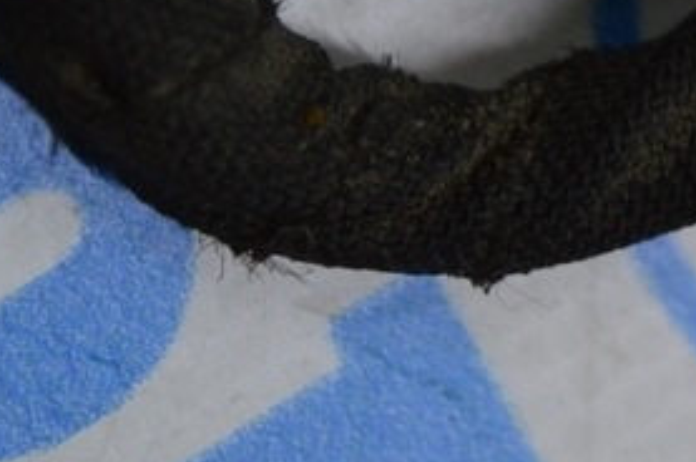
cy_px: -348
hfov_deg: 6.7
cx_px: 769
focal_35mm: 305
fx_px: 5887
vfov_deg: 4.5
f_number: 5.6
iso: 450
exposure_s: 1/60
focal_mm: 55
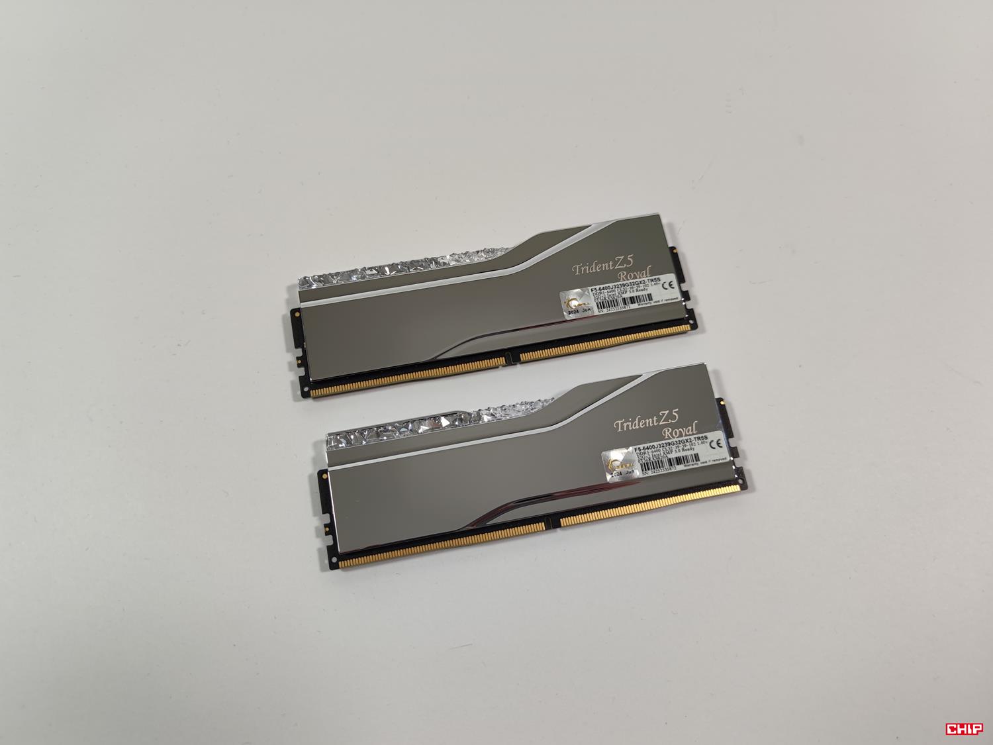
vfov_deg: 54.9
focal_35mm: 25
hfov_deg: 69.4
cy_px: 372
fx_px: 717
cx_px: 496
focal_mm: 6.78
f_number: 1.85
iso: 64
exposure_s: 1/100
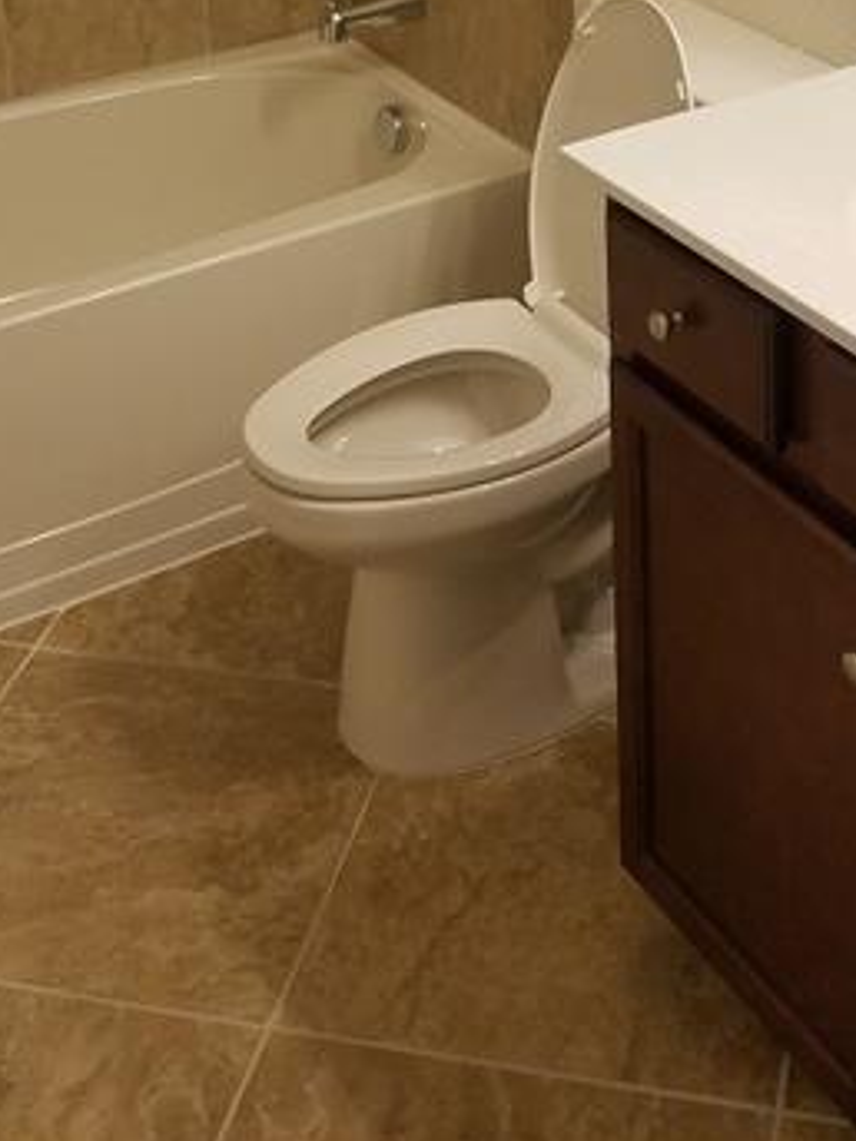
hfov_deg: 25.0
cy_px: -36
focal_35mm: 58
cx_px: 617
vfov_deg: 30.5
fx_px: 1912
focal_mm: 4.2
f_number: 1.7
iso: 125
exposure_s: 1/60
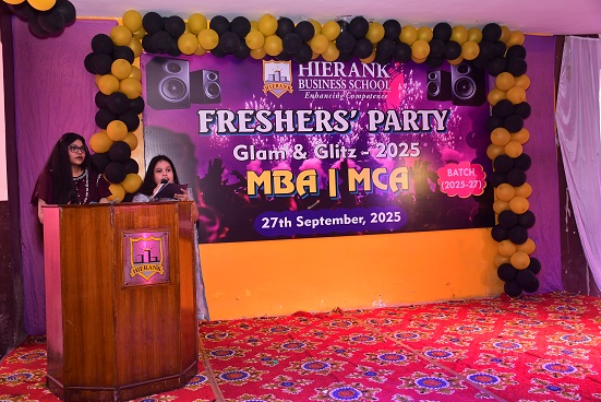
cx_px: 295
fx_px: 585
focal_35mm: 35
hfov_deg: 54.4
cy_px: 204
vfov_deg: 37.9
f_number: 3.8
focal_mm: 23
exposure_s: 1/80
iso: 800
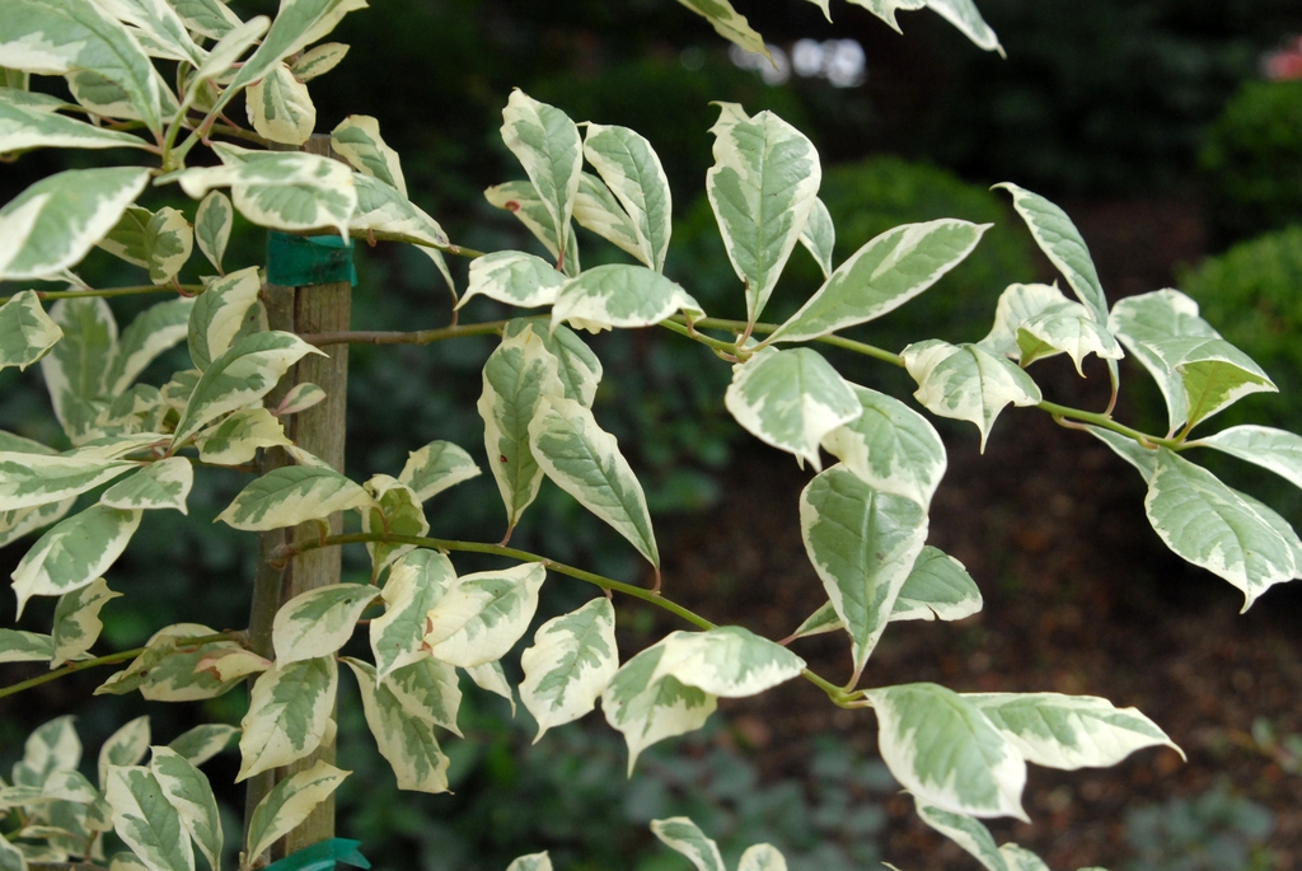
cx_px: 651
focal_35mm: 82
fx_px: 2987
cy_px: 436
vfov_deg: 16.6
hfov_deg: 24.6
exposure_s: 1/250
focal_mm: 55
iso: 400
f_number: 7.1
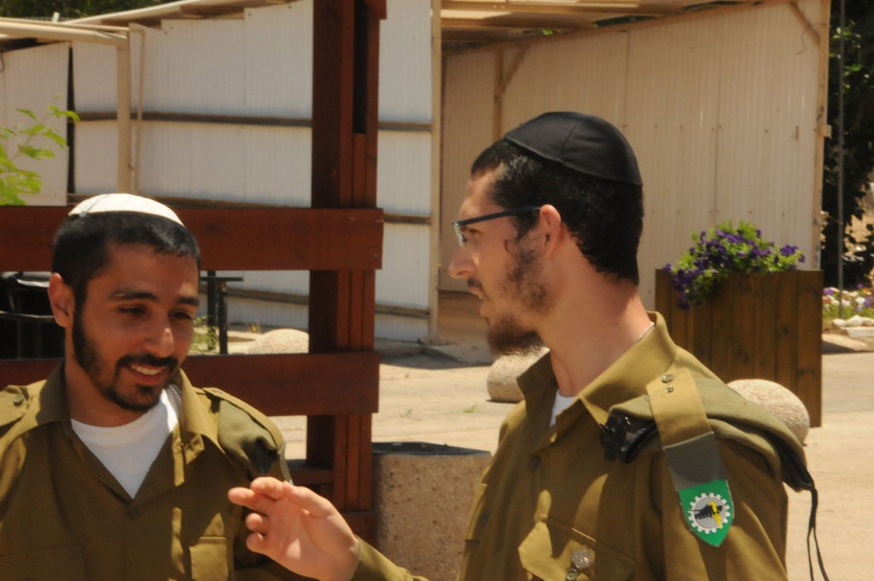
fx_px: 3455
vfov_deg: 9.6
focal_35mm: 142
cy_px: 290
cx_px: 437
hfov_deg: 14.4
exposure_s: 1/250
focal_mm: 95
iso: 2000
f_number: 36
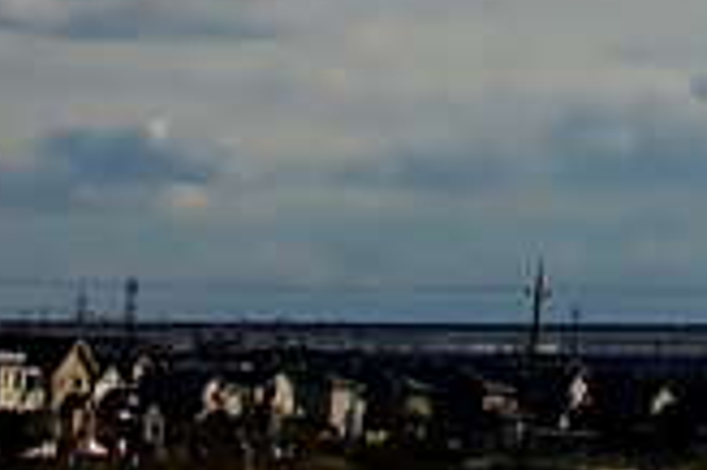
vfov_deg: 5.1
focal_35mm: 262
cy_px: -739
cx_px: 1517
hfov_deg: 7.5
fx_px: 5140
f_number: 5.6
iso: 200
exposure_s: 1/2500
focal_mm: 28
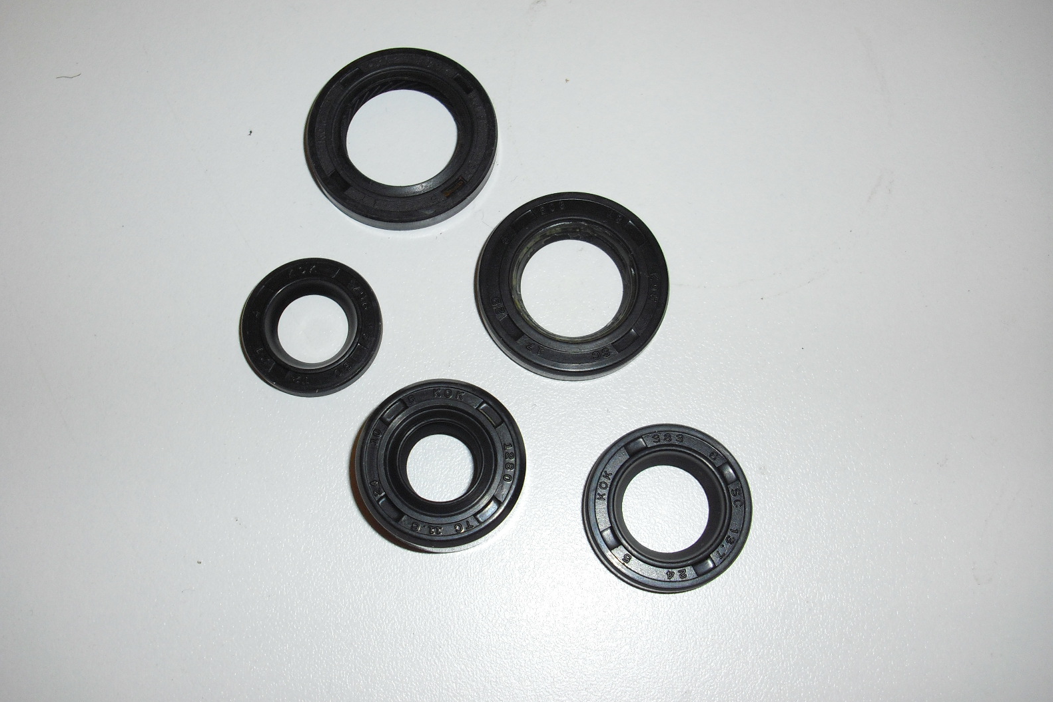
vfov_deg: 33.4
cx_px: 522
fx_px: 1170
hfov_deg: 48.5
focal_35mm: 40
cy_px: 325
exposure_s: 1/60
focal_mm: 6.2
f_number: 2.8
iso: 110
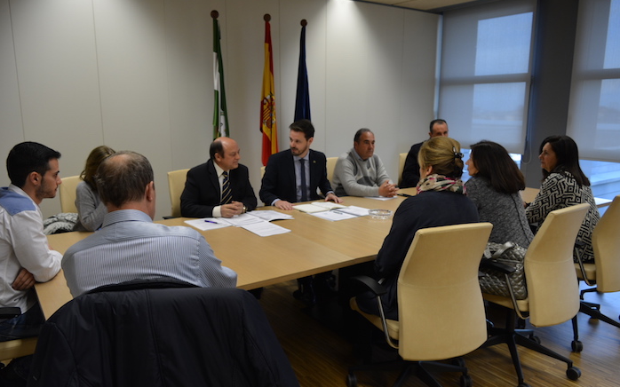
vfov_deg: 44.5
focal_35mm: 28
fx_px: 473
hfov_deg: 66.5
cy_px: 205
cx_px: 312
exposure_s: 1/80
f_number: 4.5
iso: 400
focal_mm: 18
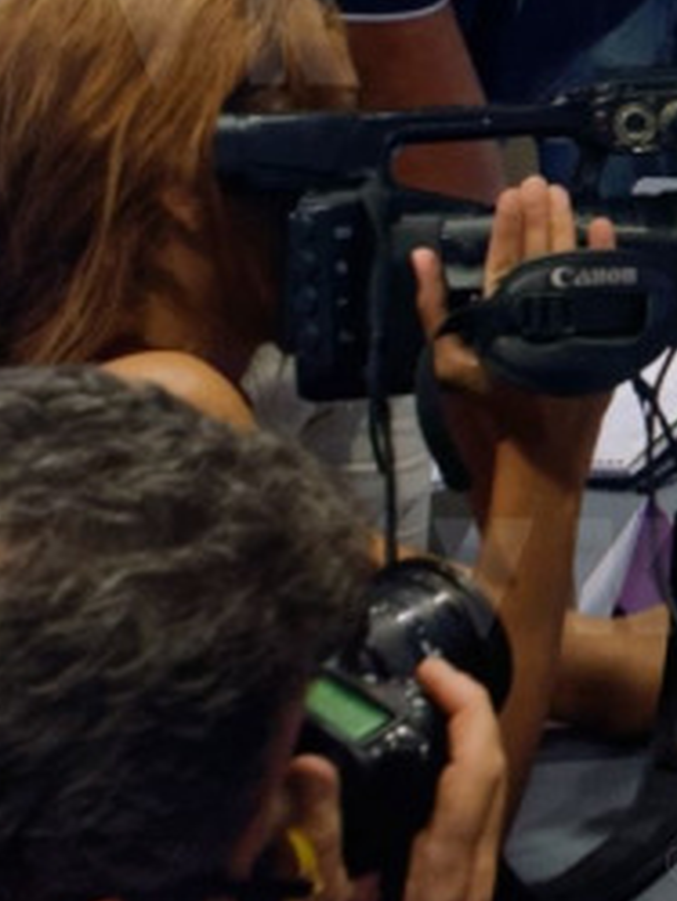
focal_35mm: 111
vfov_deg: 17.5
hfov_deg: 12.2
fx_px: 2892
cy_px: 138
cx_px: 1216
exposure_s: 1/100
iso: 2500
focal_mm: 24
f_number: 5.6
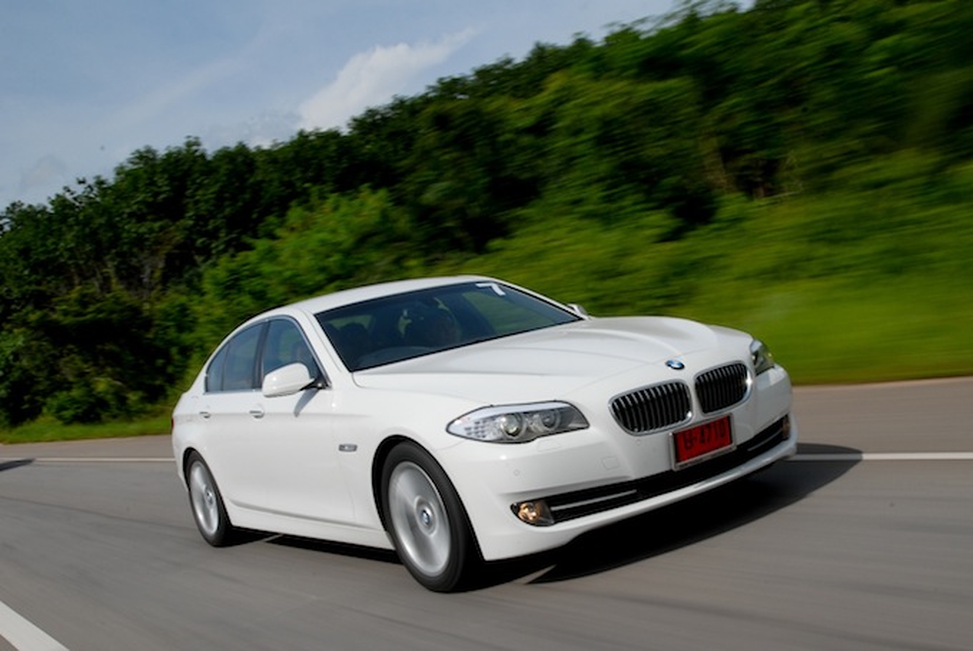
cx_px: 486
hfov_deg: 53.1
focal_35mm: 36
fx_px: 974
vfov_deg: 37.0
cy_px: 326
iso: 100
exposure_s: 1/40
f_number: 22
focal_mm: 24
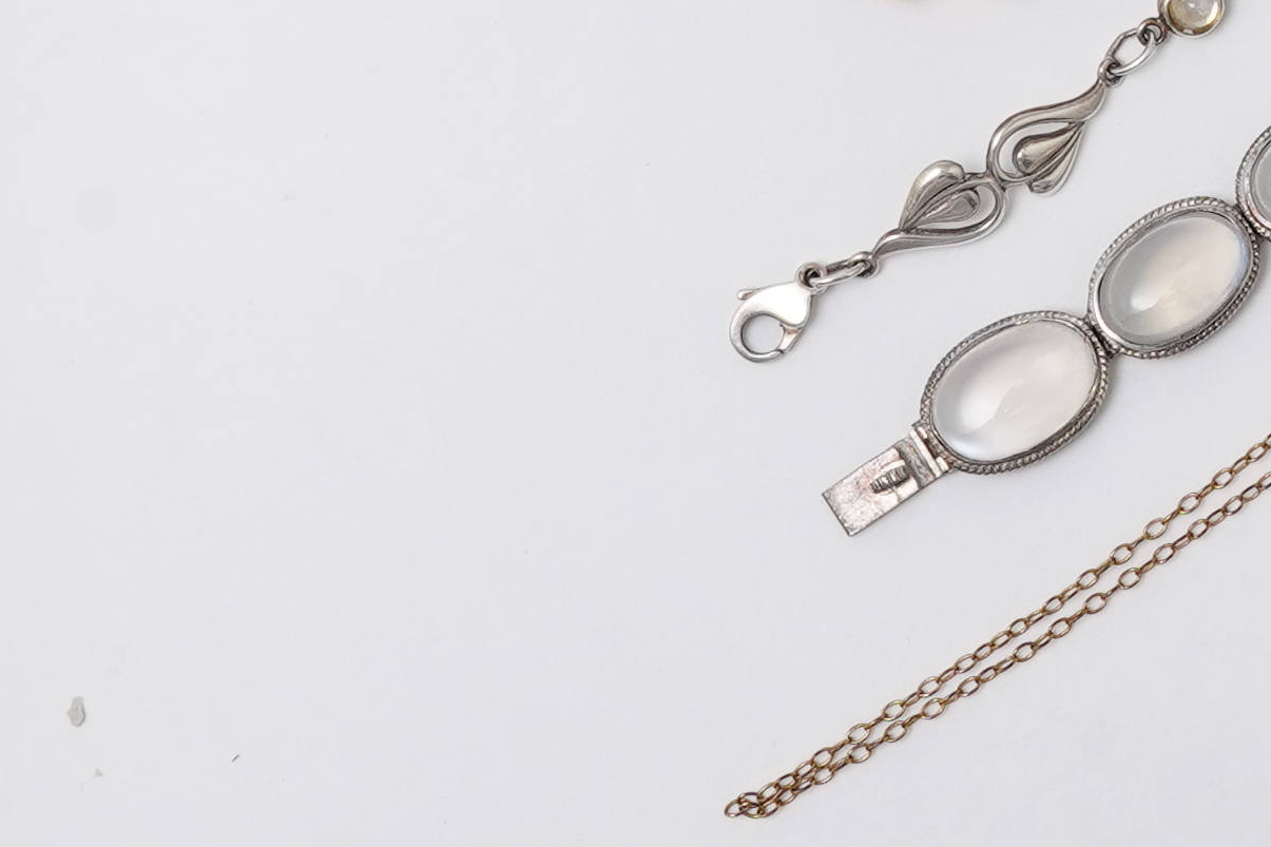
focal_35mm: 147
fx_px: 5189
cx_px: 1621
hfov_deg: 13.5
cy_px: -296
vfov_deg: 9.2
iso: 320
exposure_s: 1/125
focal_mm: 30
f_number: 20
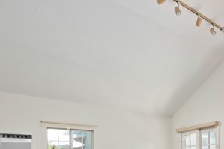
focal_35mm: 30
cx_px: 210
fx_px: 187
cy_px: 154
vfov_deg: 38.0
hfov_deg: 52.7
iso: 400
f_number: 6.3
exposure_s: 1/500
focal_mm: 14
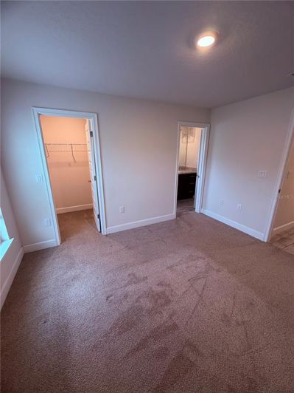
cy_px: 196
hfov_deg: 85.7
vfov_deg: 102.1
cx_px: 147
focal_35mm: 14
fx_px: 159
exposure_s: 1/60
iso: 200
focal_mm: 2.22
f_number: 2.2
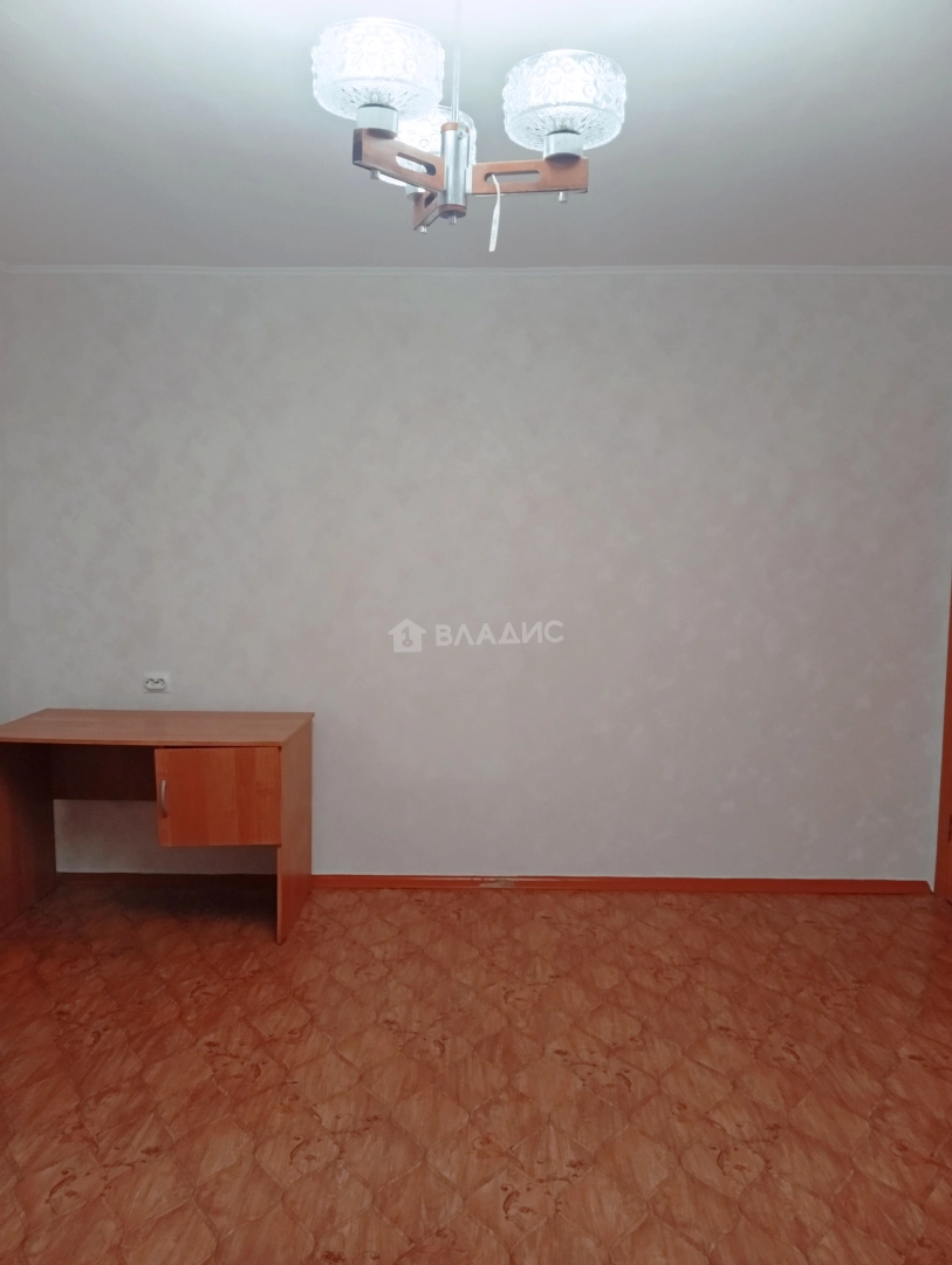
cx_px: 476
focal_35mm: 27
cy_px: 632
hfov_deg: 51.5
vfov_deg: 65.3
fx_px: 988
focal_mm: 3.98
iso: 606
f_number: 1.8
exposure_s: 1/33.3
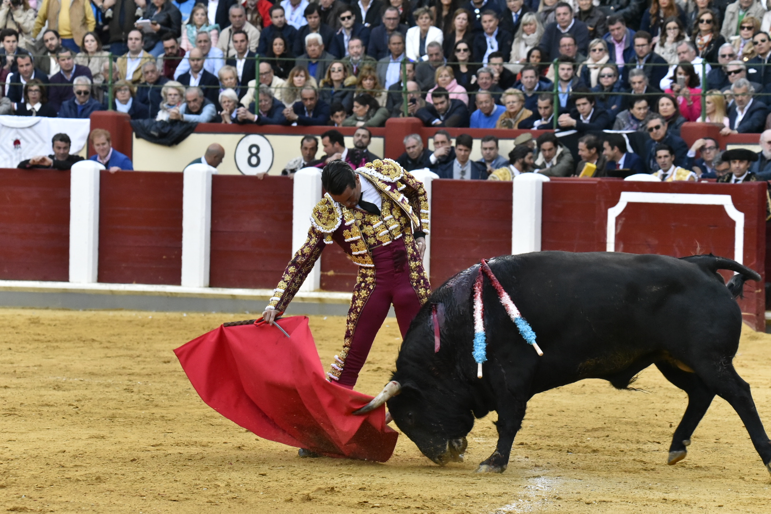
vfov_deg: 6.5
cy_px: 257
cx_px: 386
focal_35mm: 210
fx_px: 4497
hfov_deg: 9.8
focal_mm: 210
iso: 6400
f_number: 10
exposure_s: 1/800
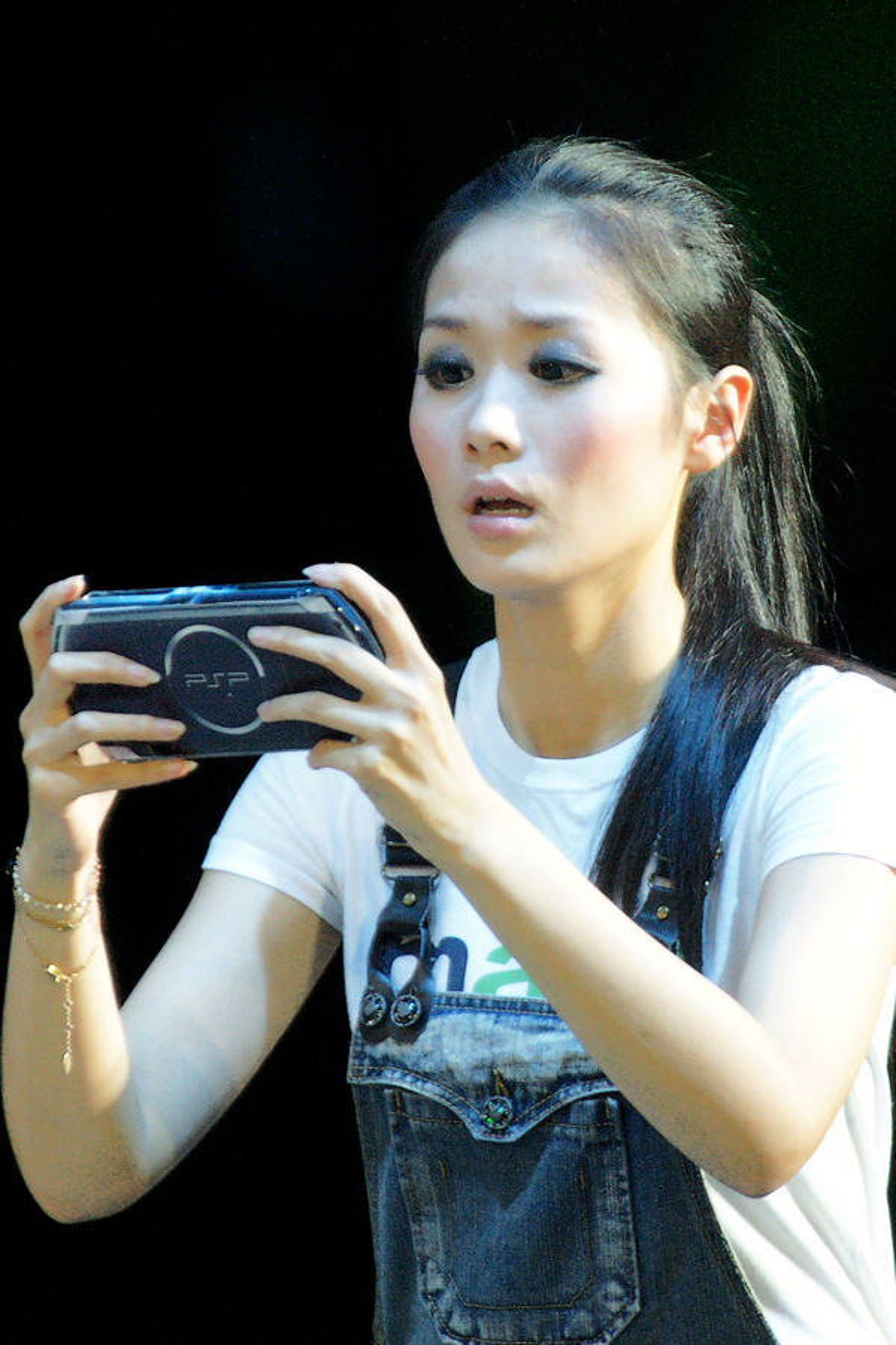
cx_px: 448
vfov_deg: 4.6
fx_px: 16799
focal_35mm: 450
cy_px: 672
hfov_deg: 3.1
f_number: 5.6
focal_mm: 300
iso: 800
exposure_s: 1/80
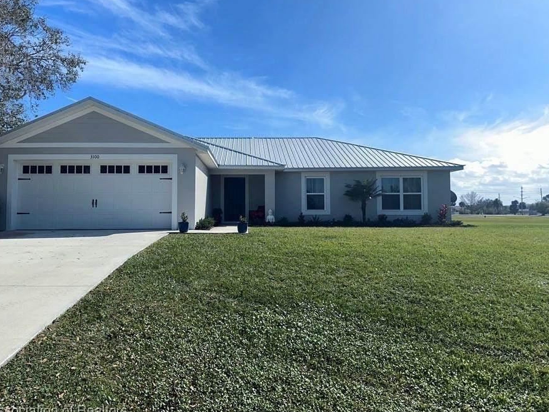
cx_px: 243
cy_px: 184
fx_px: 444
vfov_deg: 49.6
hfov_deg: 63.3
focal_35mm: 28
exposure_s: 1/8929
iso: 100
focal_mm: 6.86
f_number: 1.78
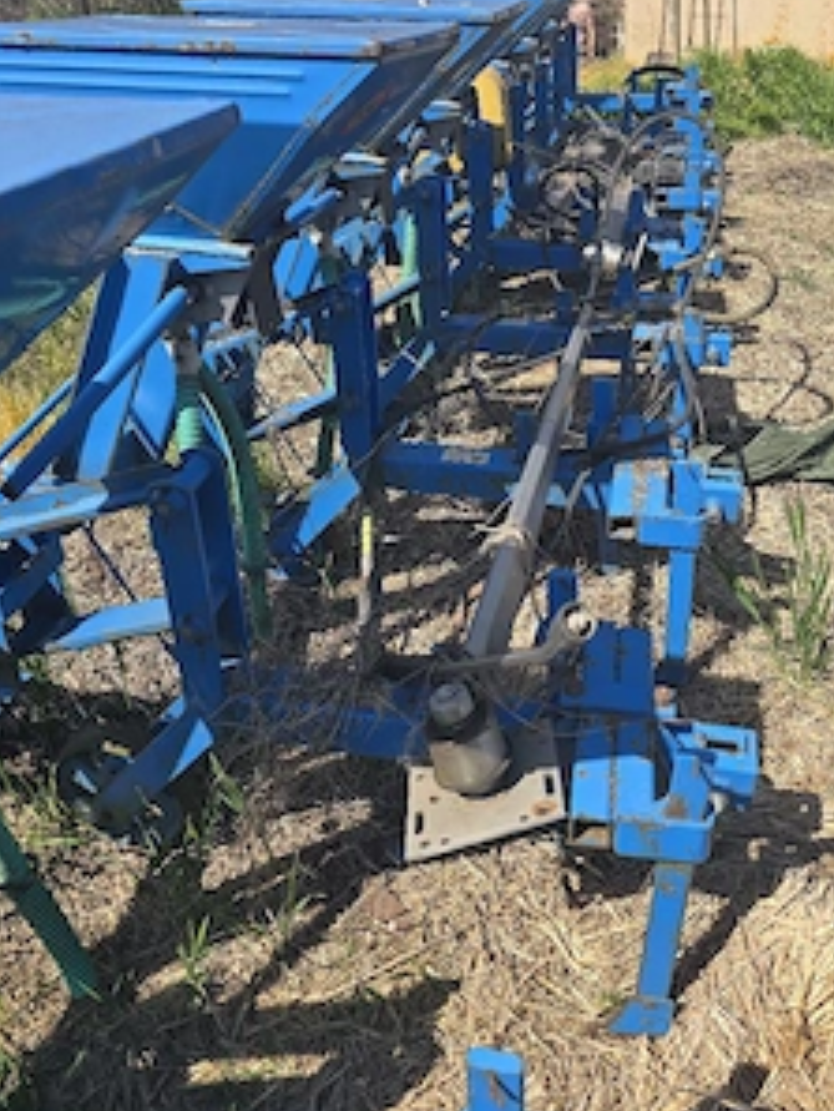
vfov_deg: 58.1
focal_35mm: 31
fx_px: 995
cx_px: 527
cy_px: 479
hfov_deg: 45.0
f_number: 1.7
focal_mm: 6.3
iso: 12
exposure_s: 1/667
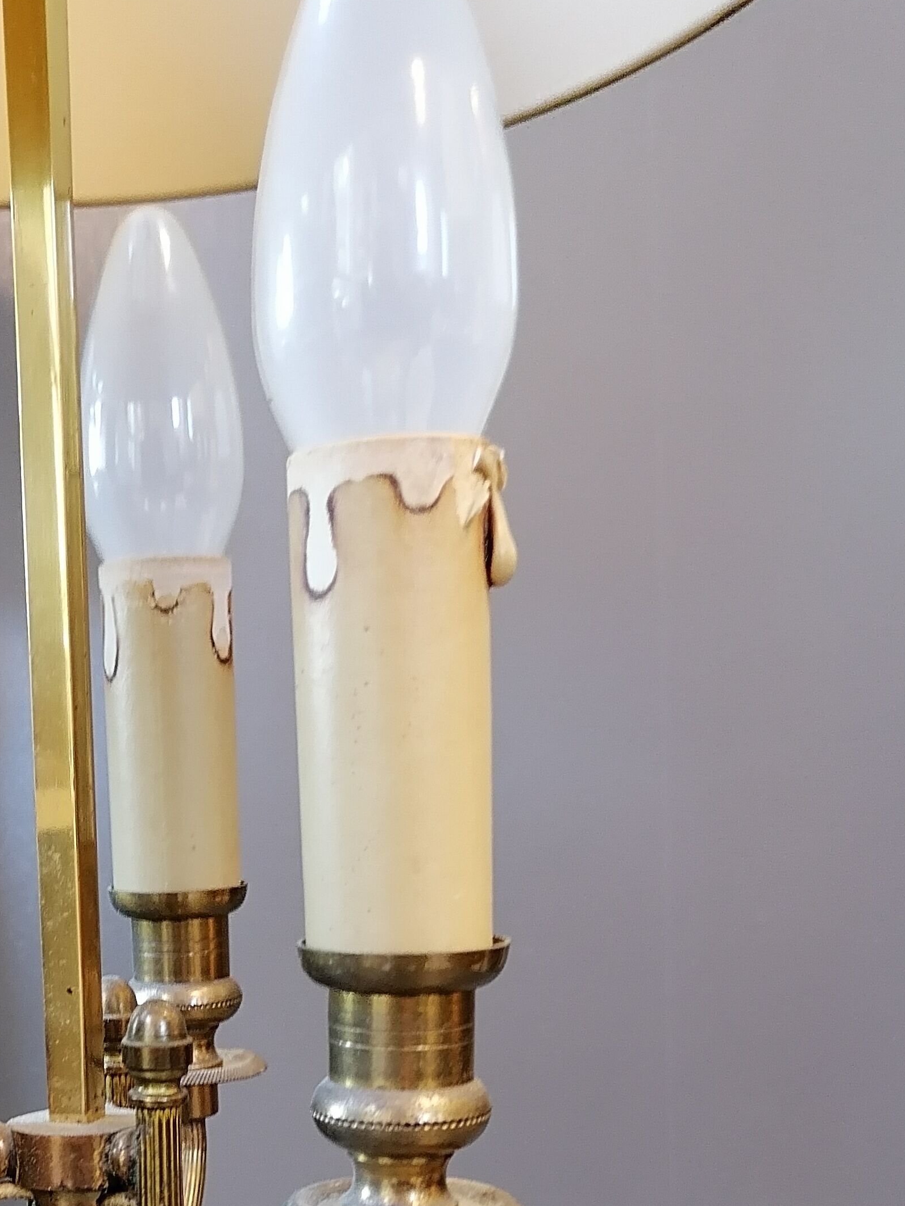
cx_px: 128
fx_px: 1708
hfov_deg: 28.8
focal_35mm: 49
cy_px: 1084
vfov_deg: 36.5
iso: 250
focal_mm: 5.4
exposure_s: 1/33.3
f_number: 1.8
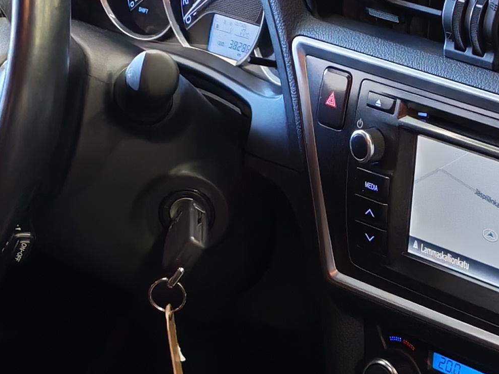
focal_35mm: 133
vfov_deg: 10.8
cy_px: 517
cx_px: 517
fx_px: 1917
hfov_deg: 14.6
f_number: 1.9
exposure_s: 1/50
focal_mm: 6.12
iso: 800
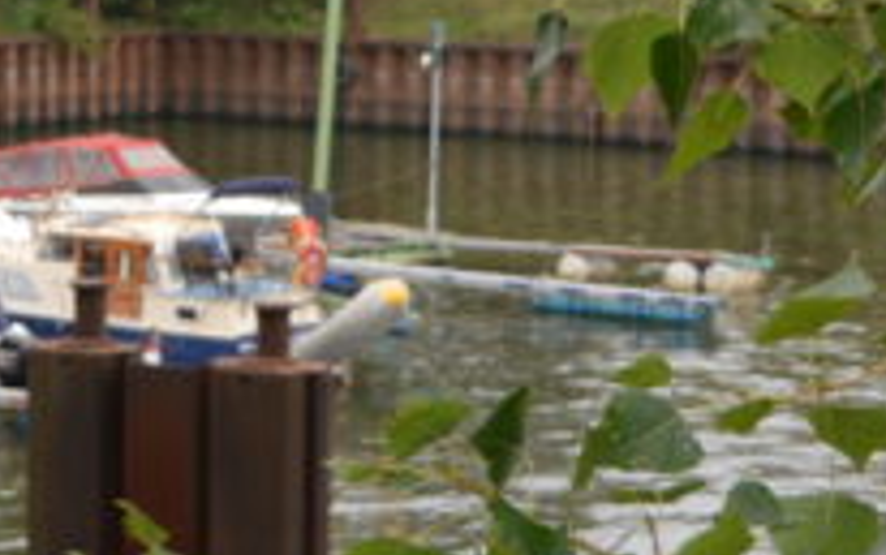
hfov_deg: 10.0
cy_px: -144
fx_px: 4759
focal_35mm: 197
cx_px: -809
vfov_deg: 6.6
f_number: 6.3
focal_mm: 26
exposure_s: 1/200
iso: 100
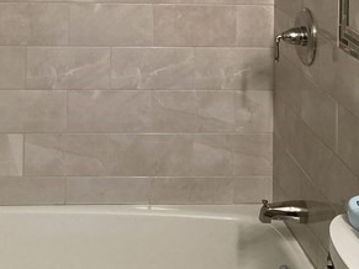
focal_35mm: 74
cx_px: 76
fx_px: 767
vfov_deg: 17.6
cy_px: -151
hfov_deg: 25.9
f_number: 1.8
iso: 160
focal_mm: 3.99
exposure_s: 1/60
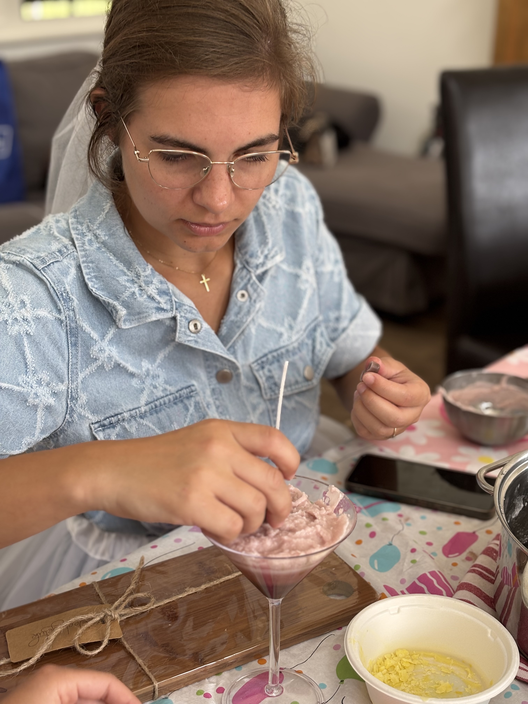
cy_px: 352
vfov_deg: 36.8
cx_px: 264
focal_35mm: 52
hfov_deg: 28.0
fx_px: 1058
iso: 50
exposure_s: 1/121
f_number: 1.6
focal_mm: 5.96
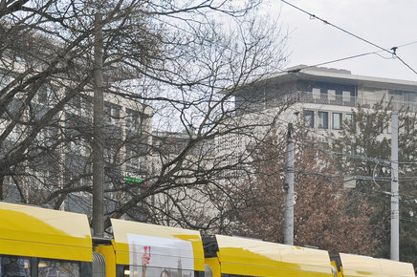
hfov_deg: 20.0
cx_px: 8
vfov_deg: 13.7
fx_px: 1146
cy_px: 235
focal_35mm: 99
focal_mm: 24
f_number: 5.6
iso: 500
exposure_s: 1/125
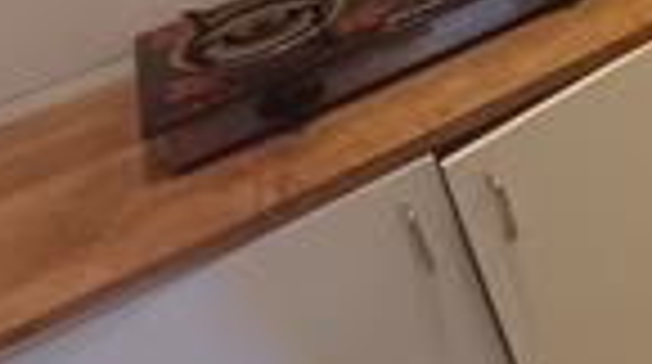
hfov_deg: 29.8
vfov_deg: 19.7
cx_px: 861
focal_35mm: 55
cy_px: -133
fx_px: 949
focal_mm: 1.64
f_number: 2.2
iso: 320
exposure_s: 1/20
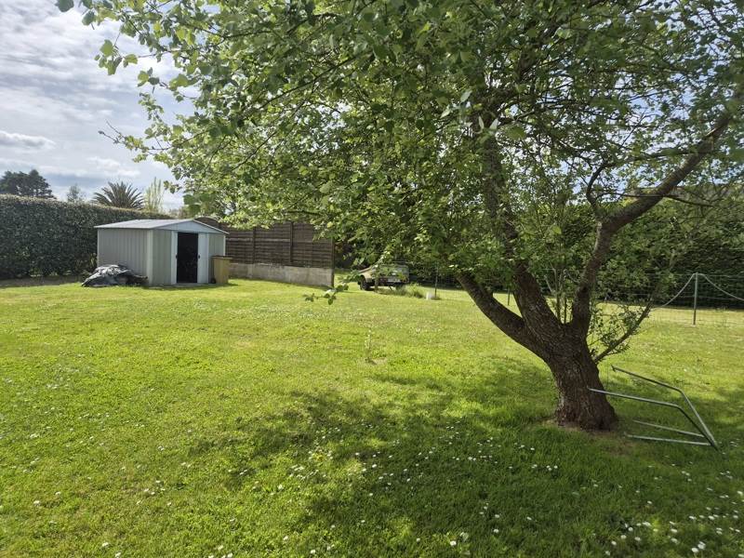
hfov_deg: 73.9
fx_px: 494
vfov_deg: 58.9
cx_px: 372
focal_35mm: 23
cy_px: 279
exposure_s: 1/2096
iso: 25
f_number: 1.8
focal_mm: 5.4
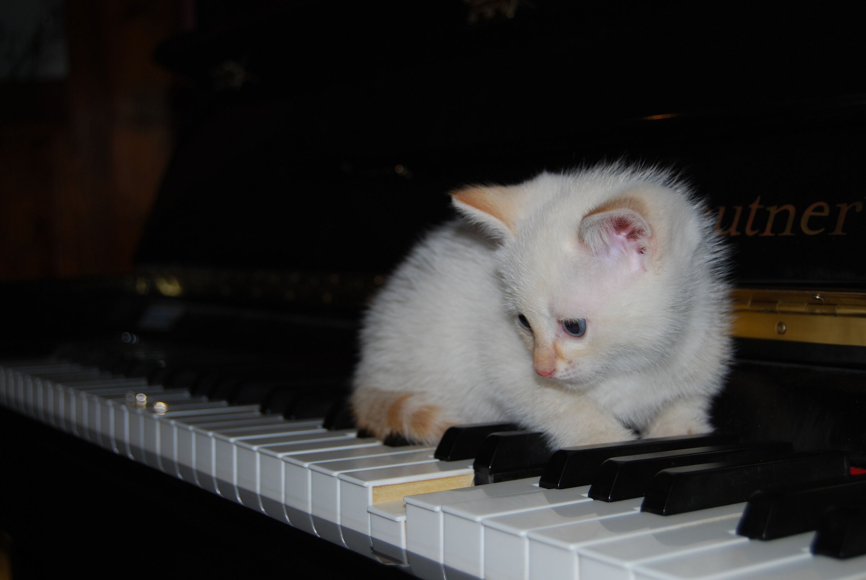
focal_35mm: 52
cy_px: 290
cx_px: 433
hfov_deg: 37.8
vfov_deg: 25.8
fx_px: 1265
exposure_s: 1/60
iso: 200
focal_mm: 35
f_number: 4.8
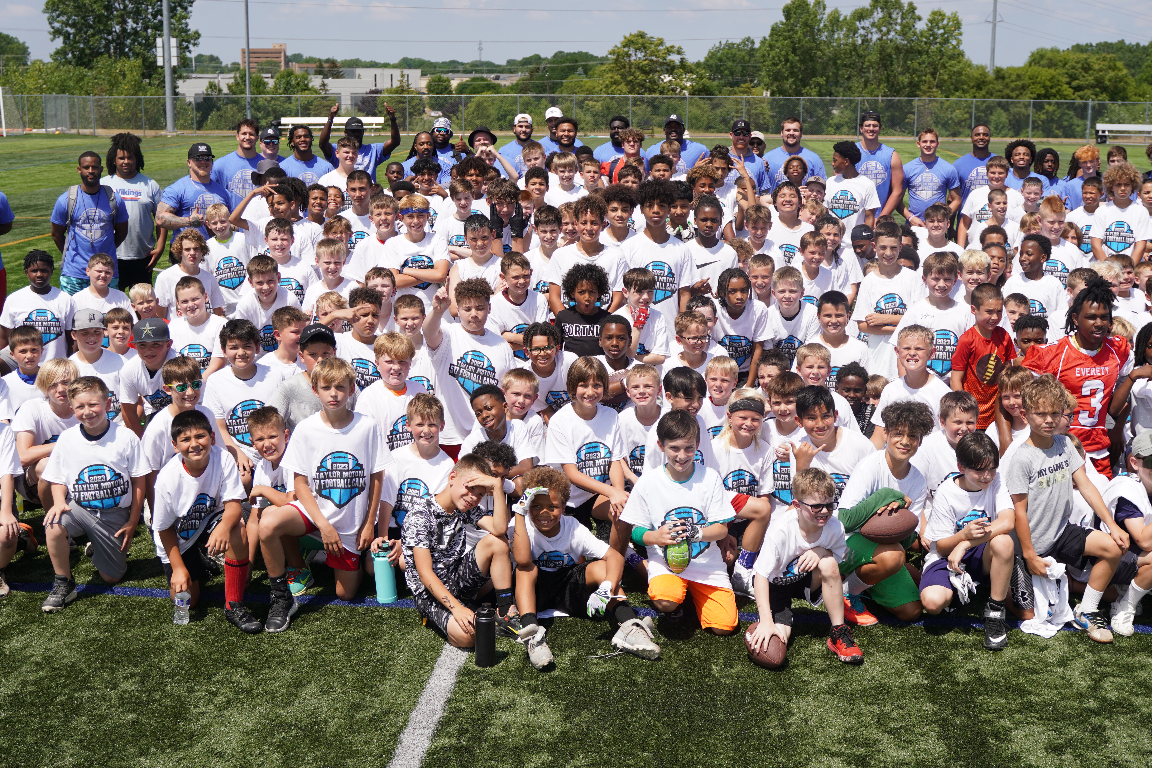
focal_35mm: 44
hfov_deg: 45.0
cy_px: 384
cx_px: 576
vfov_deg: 30.8
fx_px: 1392
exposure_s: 1/2500
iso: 100
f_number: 2.8
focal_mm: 29
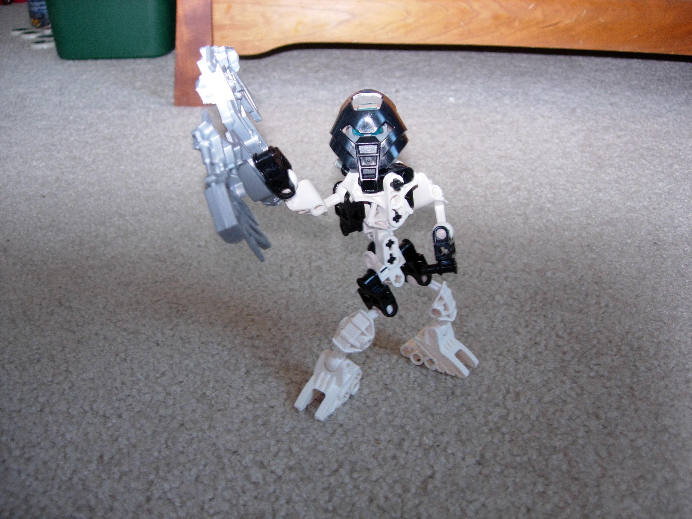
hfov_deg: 49.0
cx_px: 346
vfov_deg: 37.7
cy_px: 260
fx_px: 760
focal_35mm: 38
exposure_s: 1/32
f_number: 2.8
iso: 79
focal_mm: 7.8
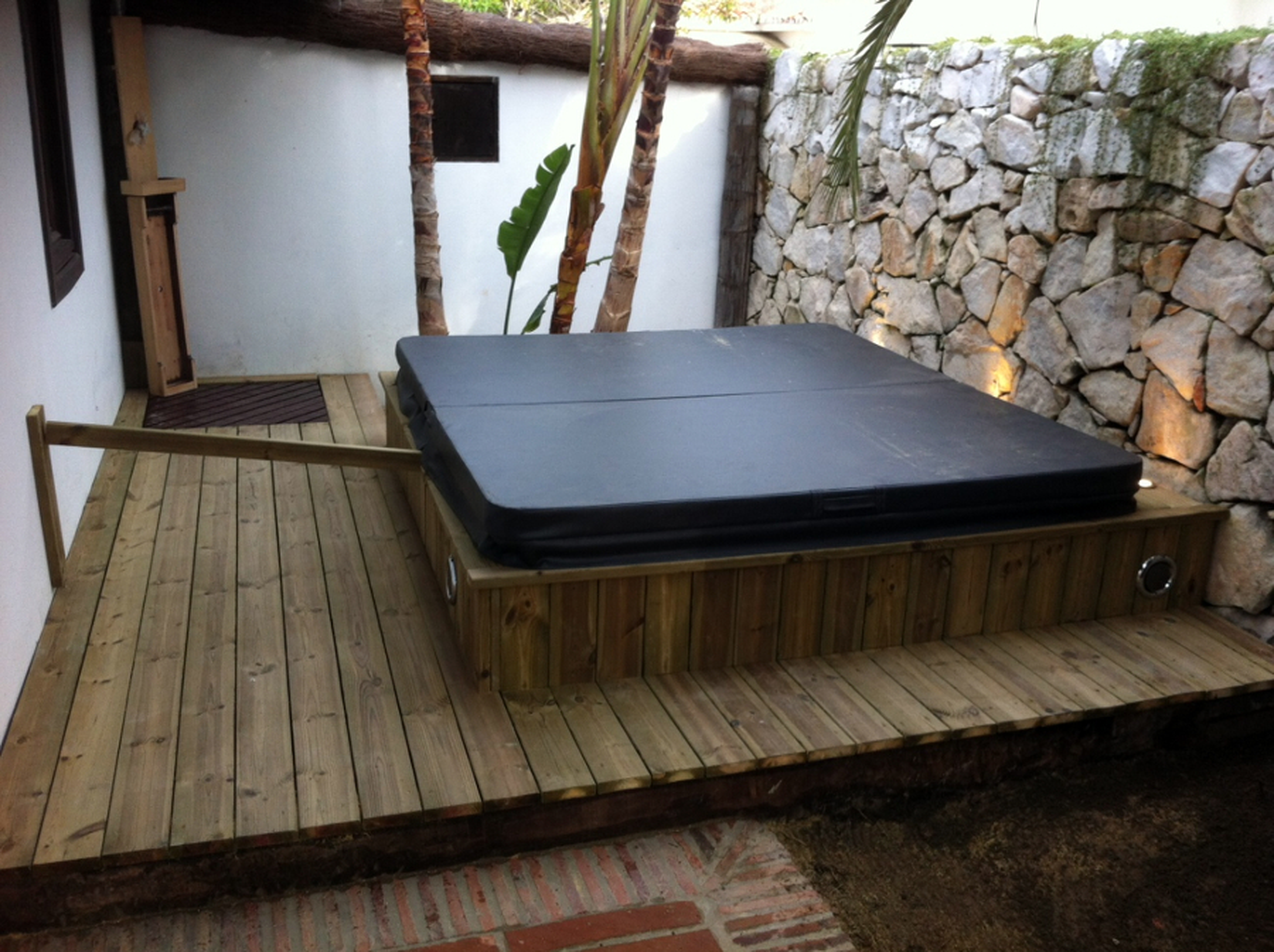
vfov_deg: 40.6
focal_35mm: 35
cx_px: 637
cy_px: 476
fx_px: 1286
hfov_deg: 52.7
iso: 100
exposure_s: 1/120
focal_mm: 3.85
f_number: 2.8
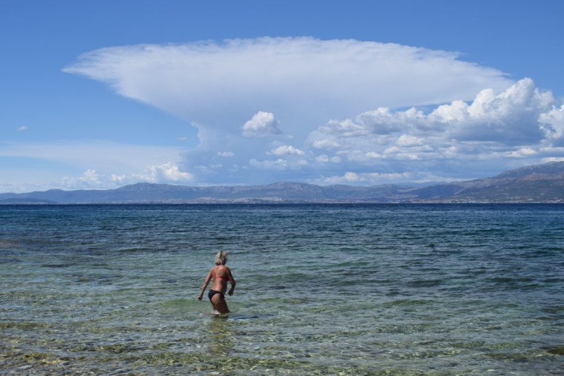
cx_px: 230
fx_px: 705
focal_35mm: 45
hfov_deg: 43.4
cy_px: 234
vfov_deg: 29.8
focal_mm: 24
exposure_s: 1/320
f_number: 8
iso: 160
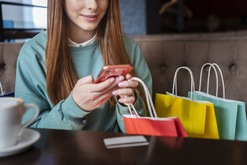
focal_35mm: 50
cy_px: 82
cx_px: 124
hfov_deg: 39.6
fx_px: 343
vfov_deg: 27.0
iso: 400
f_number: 3.2
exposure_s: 1/160
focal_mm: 50
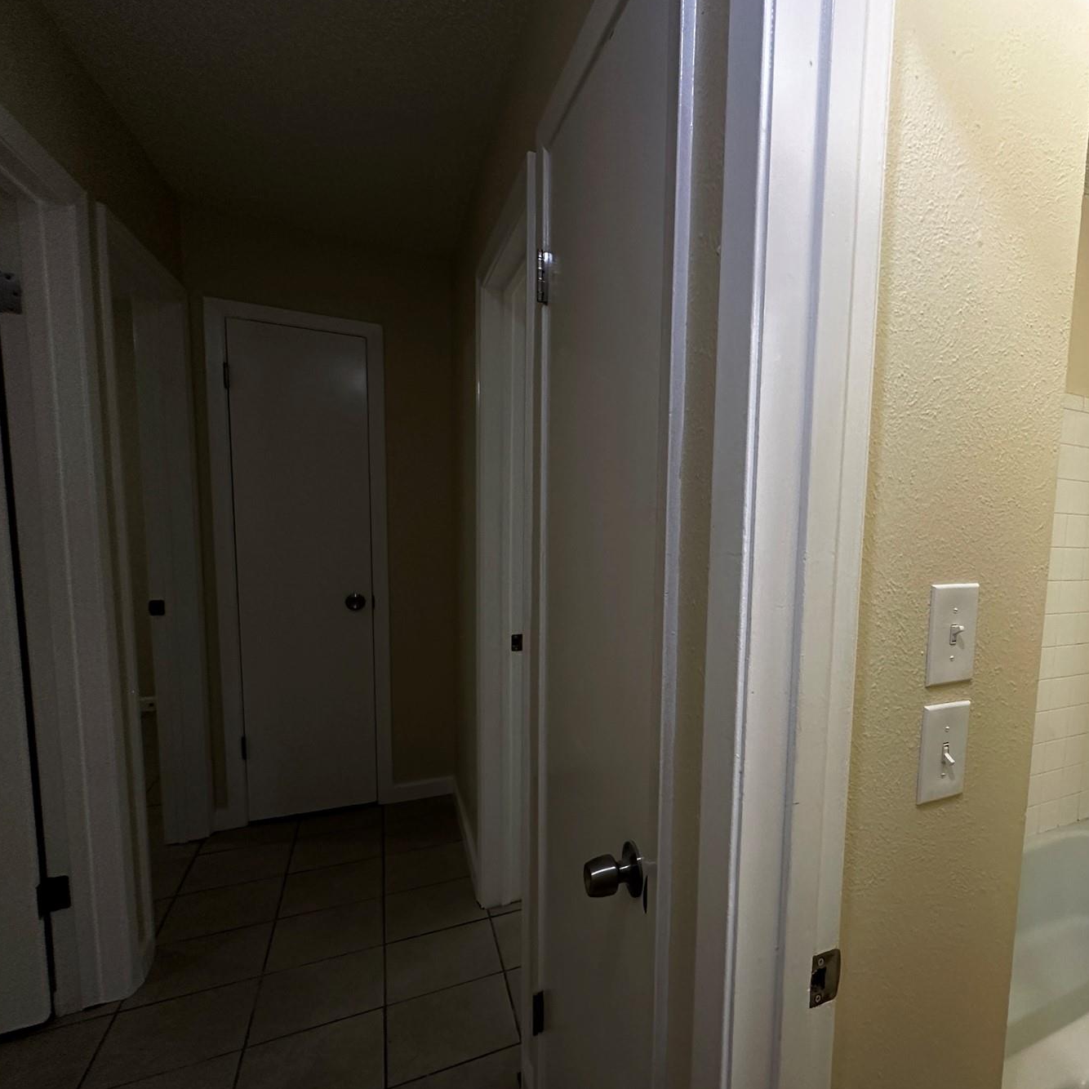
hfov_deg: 73.0
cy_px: 590
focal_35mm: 19
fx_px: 676
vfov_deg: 77.5
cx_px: 799
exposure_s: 1/60
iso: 250
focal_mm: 2.22
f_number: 2.2
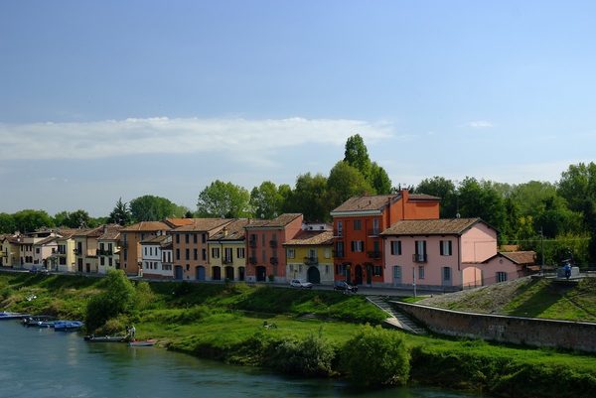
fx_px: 944
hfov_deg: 35.0
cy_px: 199
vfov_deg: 23.8
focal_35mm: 57
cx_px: 298
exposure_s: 1/160
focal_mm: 38
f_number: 6.3
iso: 100
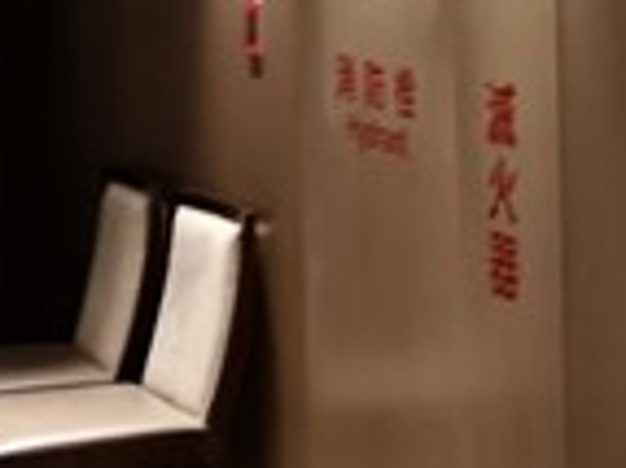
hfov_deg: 14.5
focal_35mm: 136
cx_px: 464
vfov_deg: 10.6
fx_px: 2457
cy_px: -175
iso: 320
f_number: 1.8
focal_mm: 3.95
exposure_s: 1/33.3
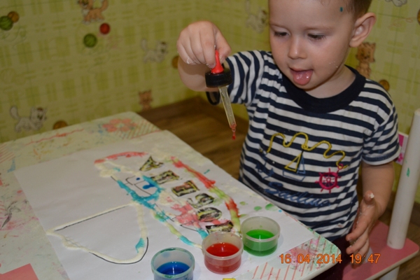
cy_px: 140
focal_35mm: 39
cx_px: 210
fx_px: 455
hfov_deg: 49.6
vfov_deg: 34.2
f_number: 4.2
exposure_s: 1/60
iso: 720
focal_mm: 26
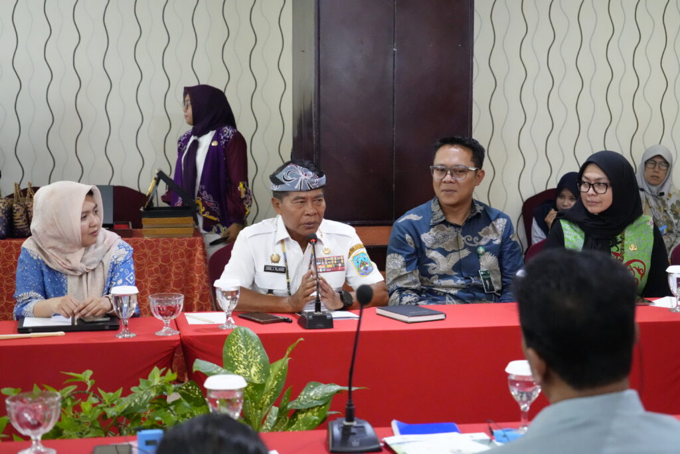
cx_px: 340
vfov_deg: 20.9
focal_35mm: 65
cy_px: 227
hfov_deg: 31.0
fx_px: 1228
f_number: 5
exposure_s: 1/100
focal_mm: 65
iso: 16000
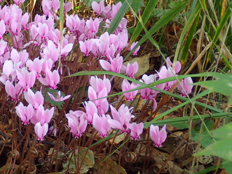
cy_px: 53
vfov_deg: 15.5
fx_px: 637
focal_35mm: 95
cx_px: 47
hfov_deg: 20.4
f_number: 3.2
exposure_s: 1/60
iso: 200
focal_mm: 8.99
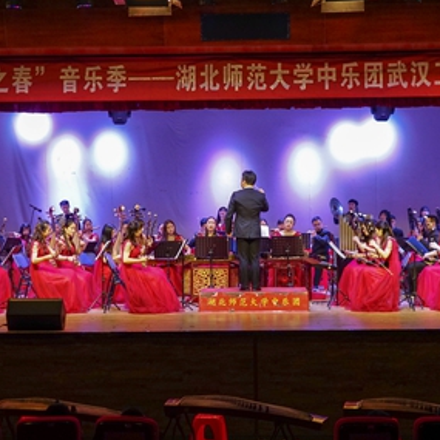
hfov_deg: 26.9
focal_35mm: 64
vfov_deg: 26.9
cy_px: 191
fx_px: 920
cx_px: 238
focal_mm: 43
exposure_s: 1/160
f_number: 4.5
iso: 1000
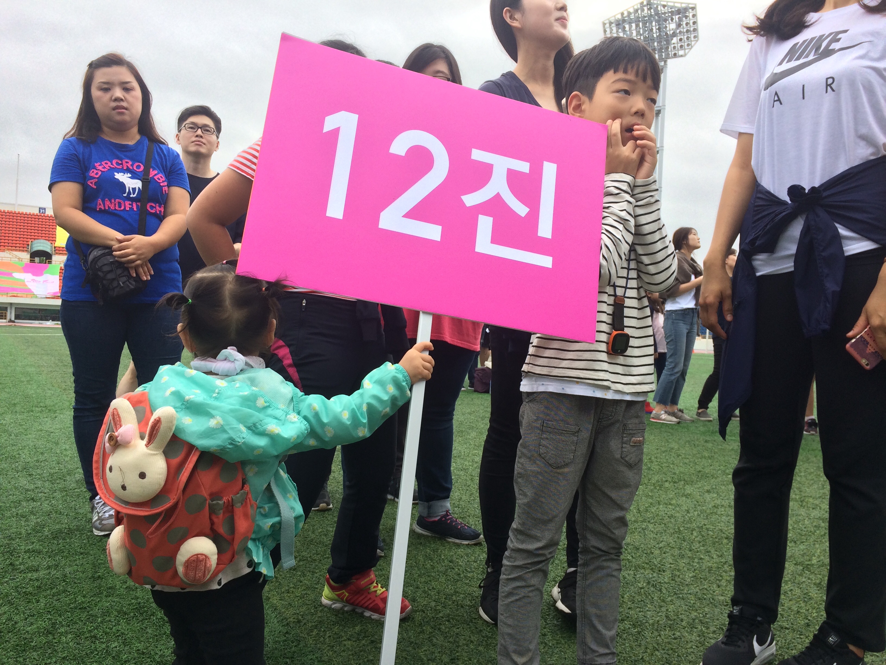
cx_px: 443
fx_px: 742
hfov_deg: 61.7
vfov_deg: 48.2
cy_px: 332
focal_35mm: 29
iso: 32
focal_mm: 4.15
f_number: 2.2
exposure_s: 1/342
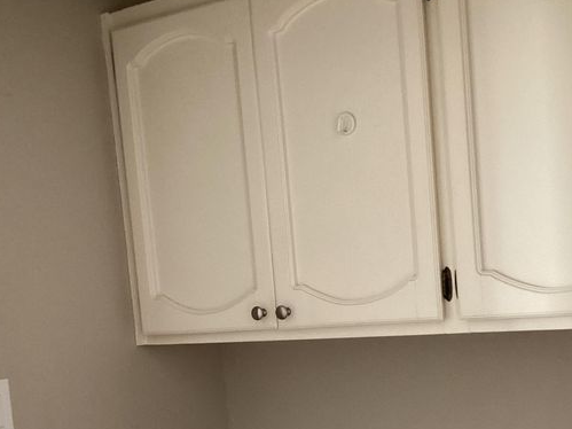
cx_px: 347
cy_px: 354
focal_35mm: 53
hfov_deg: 36.0
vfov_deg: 26.9
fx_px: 876
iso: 400
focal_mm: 3.3
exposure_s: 1/40
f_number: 2.4
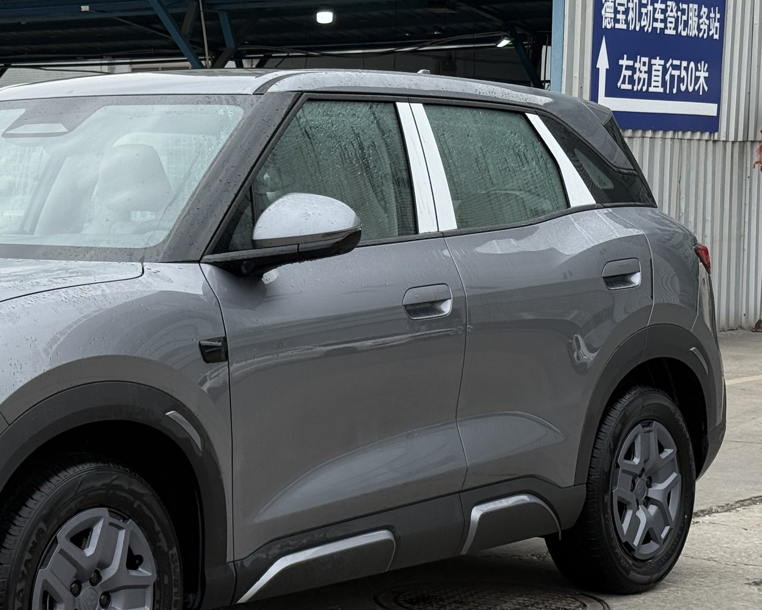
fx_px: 2187
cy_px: 406
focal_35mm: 97
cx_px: 79
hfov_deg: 19.4
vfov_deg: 15.8
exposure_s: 1/2146
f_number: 1.78
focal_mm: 6.76
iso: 80
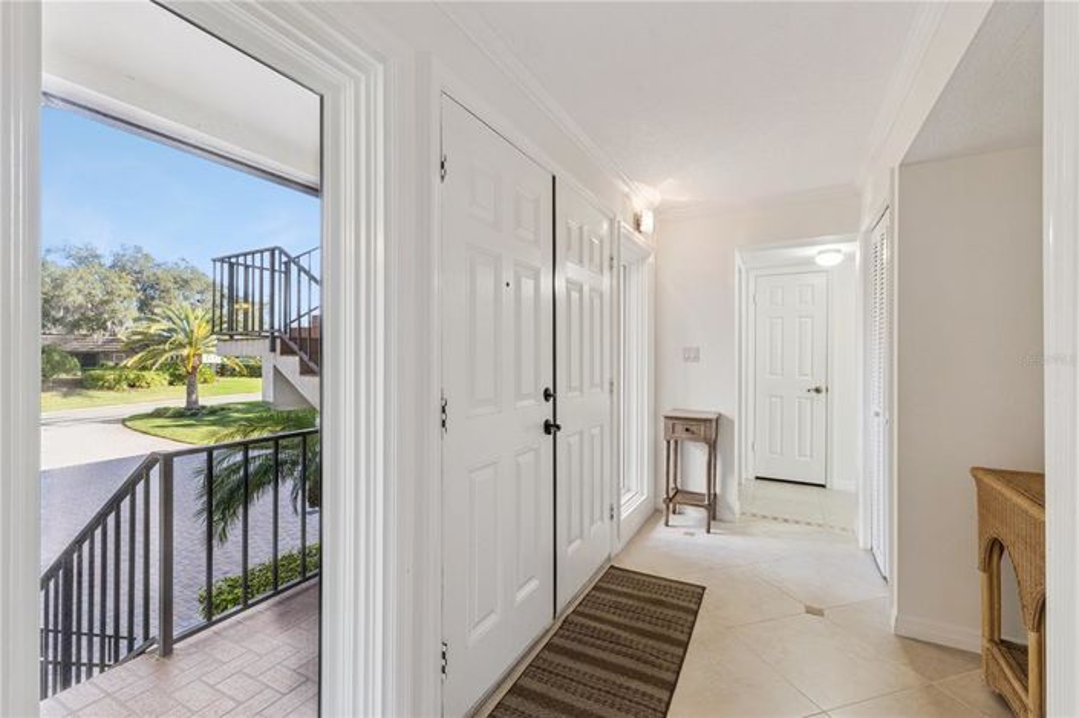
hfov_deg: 100.4
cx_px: 540
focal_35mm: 15
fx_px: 449
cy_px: 359
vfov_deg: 77.2
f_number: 9
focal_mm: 10
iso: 400
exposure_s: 1/30
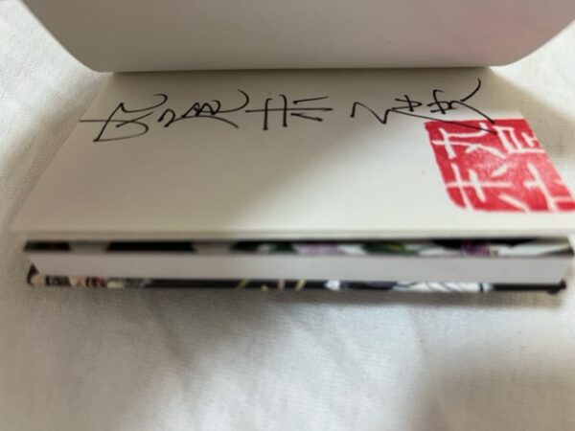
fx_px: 432
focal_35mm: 26
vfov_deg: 53.1
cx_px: 288
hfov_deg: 67.3
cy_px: 216
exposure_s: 1/61
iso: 125
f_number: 1.5
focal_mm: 5.7
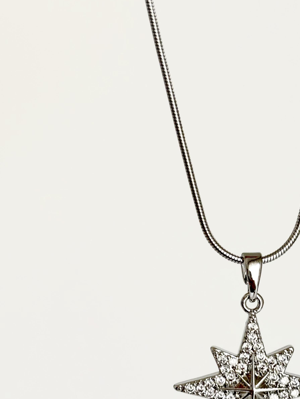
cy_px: 334
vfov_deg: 21.9
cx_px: 240
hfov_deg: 16.7
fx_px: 1017
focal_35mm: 88
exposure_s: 1/79
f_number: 1.6
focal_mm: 5.96
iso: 50
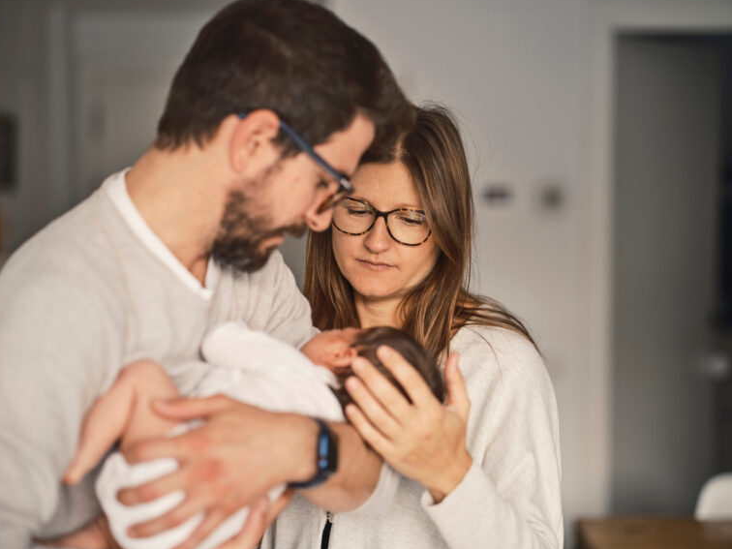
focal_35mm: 64
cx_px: 363
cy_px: 272
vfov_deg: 22.9
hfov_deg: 30.3
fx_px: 1353
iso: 400
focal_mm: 80
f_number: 2
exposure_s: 1/400
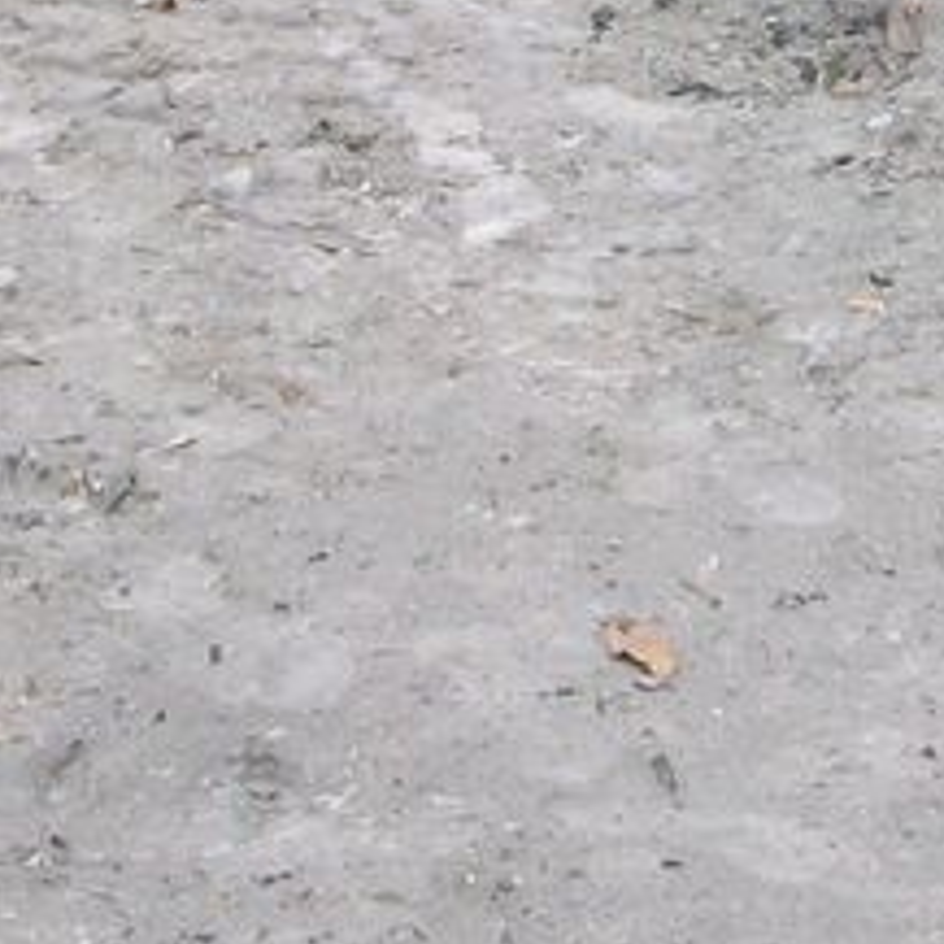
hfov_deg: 12.1
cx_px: 1040
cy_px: -474
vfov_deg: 11.8
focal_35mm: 142
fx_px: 4381
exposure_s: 1/604
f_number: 2.8
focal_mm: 5.7
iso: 64
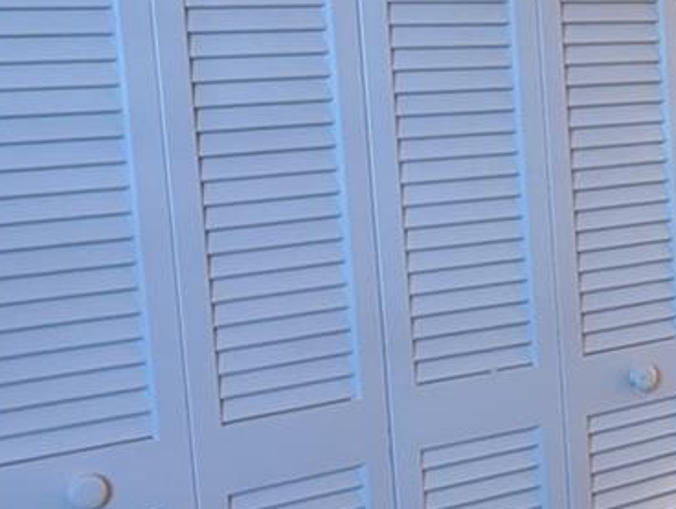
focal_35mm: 104
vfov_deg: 14.2
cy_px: 355
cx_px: 1212
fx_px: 2034
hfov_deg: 16.0
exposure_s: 1/24
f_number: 1.68
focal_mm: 6.9
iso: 68
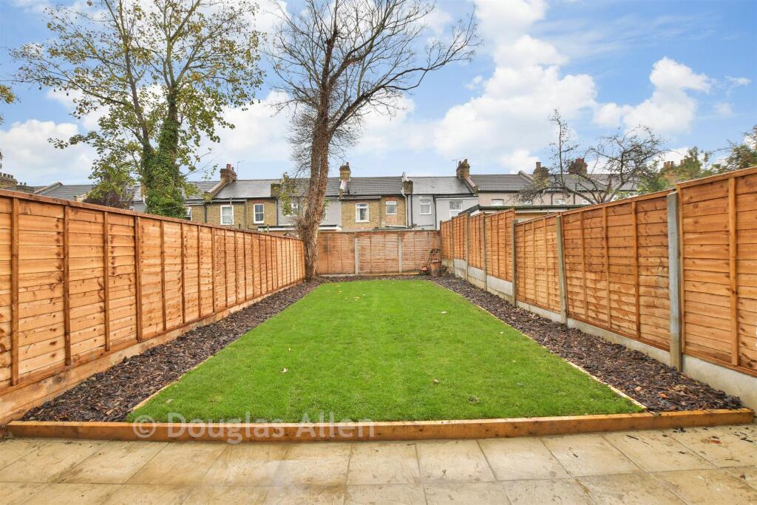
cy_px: 252
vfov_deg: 77.3
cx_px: 378
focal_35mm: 15
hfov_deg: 100.4
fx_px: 315
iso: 250
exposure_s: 1/20
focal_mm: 10
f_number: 8
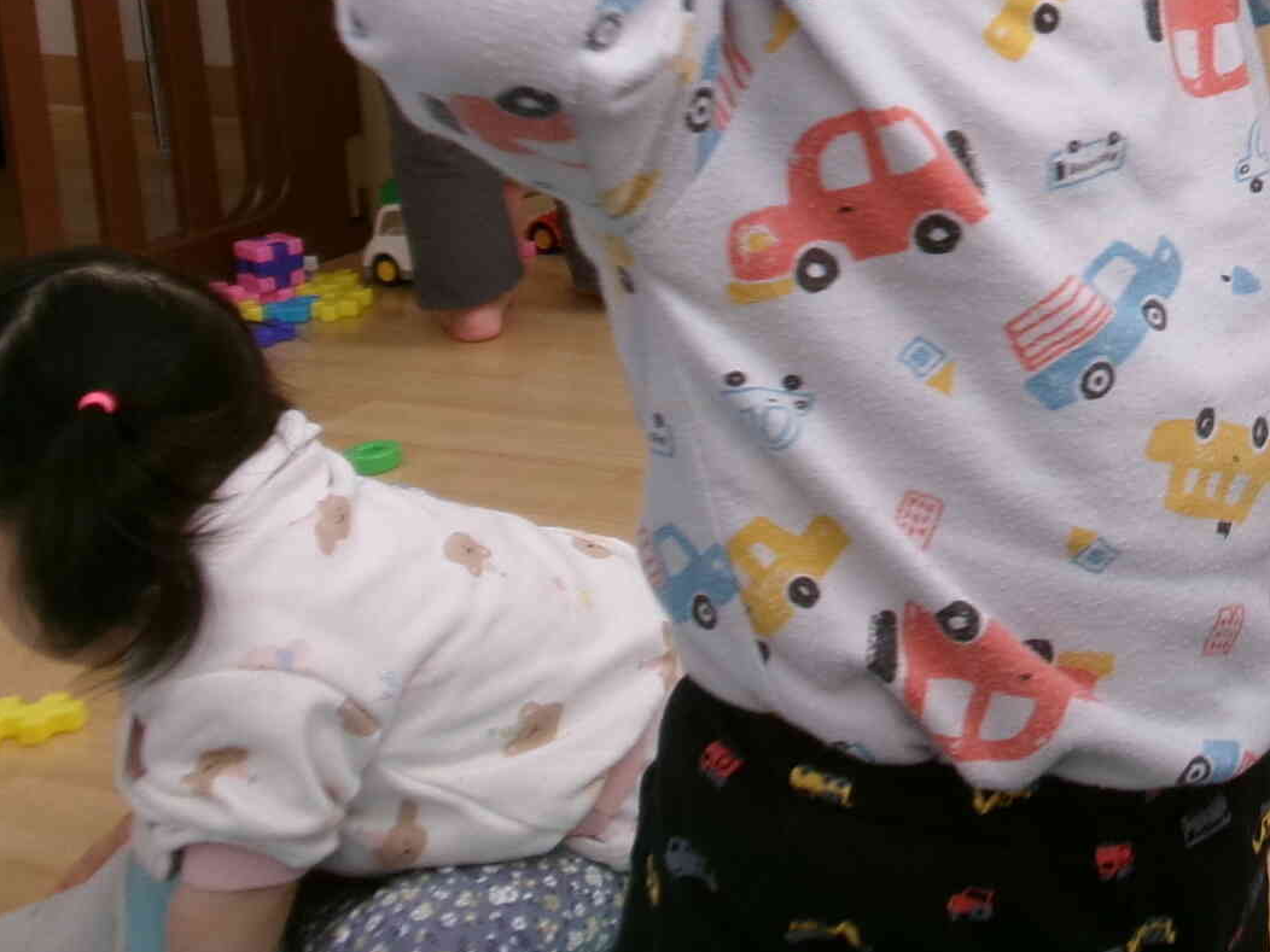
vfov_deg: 20.4
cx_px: 1542
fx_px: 2531
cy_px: -77
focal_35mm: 69
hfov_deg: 25.2
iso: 100
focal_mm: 5.1
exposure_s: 1/50
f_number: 3.9
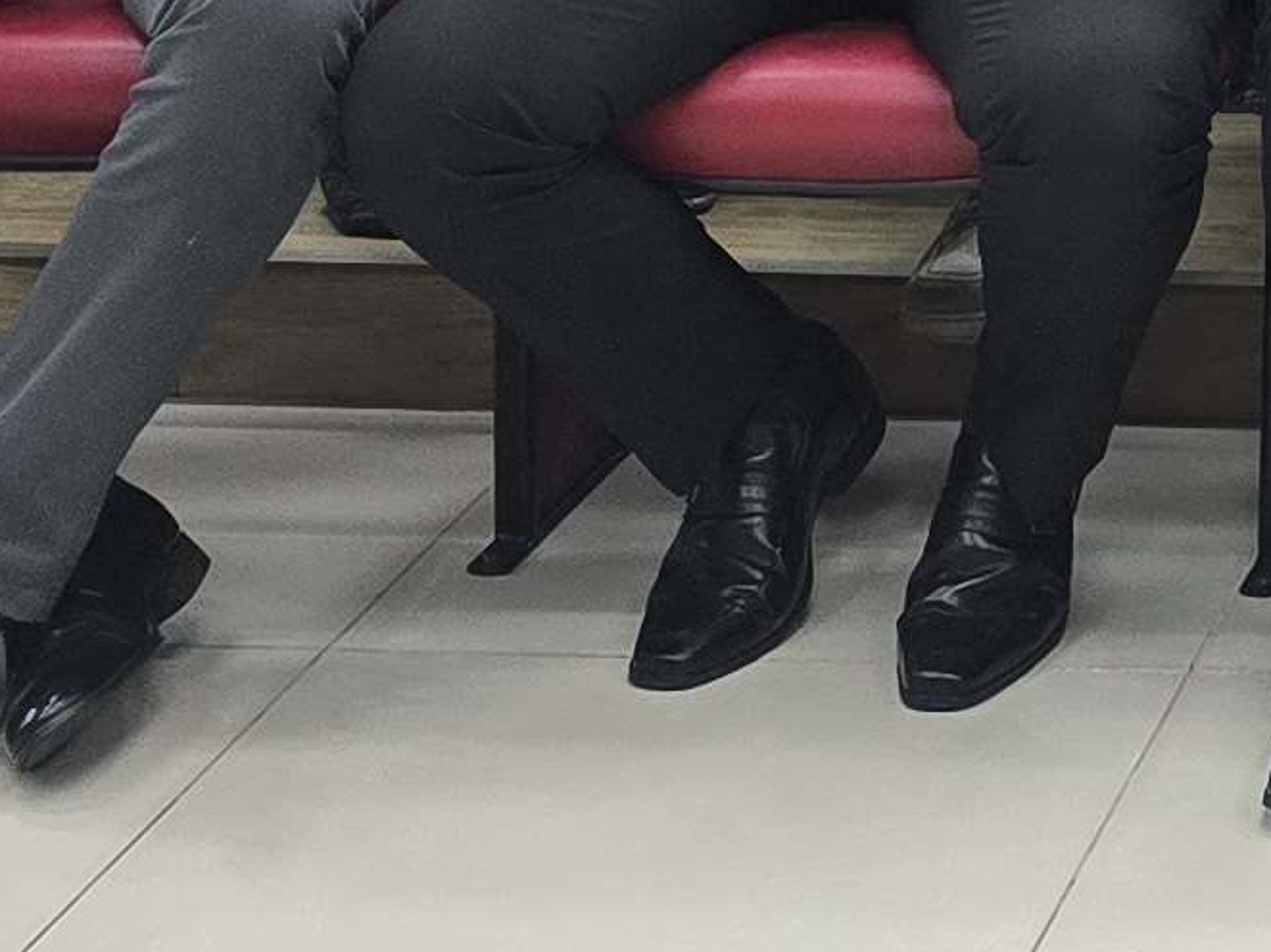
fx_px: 5102
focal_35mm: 139
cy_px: -1008
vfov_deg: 9.8
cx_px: 2141
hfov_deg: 13.1
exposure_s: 1/120
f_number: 1.7
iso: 500
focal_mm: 6.3
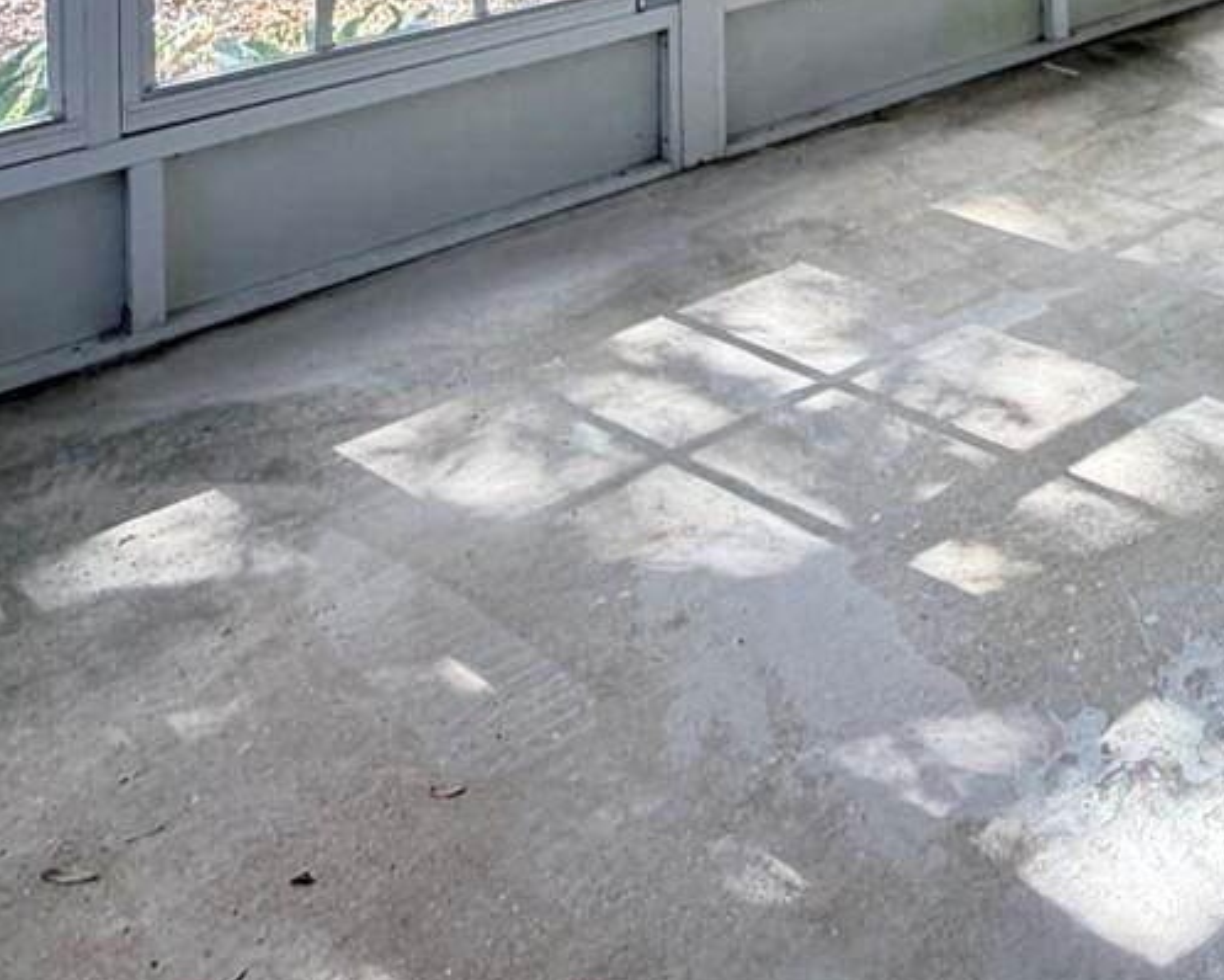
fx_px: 1595
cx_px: 1318
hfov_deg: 36.2
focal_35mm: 44
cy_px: -480
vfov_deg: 25.7
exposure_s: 1/121
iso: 125
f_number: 2.2
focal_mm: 2.22
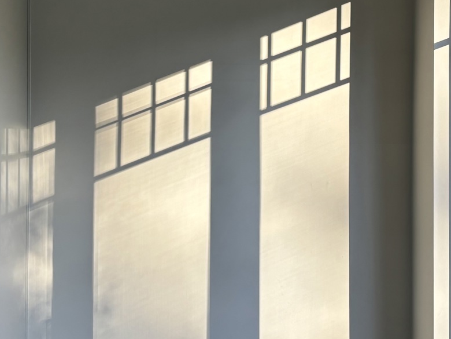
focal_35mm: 64
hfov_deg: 30.3
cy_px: 119
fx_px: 834
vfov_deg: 22.9
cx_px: 232
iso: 40
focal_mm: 5.96
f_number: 1.6
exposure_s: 1/174
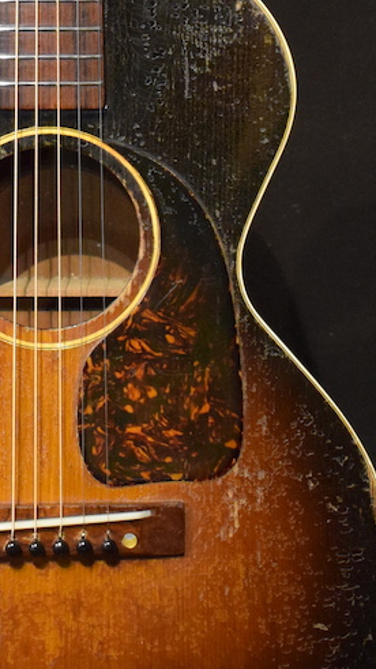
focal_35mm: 96
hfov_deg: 12.5
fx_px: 1702
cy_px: -50
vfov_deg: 21.2
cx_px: 38
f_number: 3.5
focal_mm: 20
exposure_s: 1/30
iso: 2800
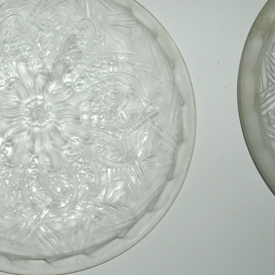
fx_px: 647
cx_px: 29
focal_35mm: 72
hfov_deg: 23.4
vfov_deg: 23.9
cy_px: 106
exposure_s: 1/125
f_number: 7.1
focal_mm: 28
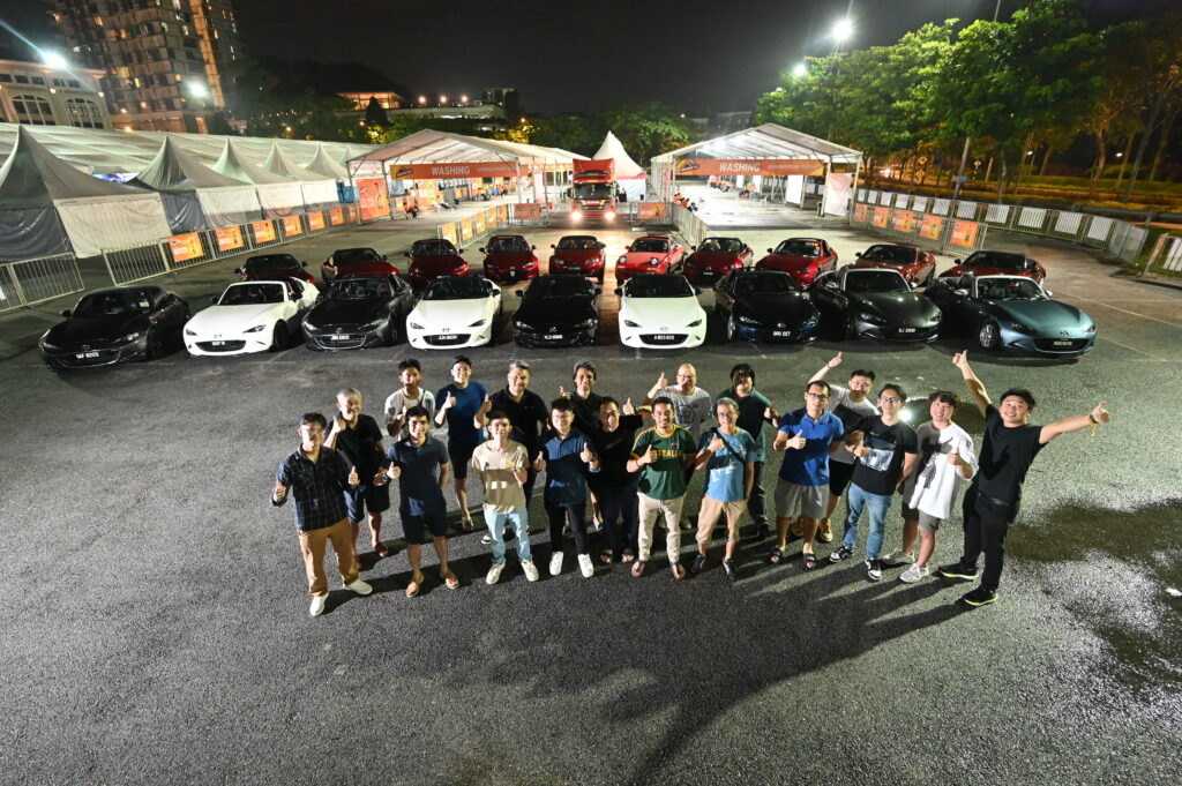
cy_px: 393
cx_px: 591
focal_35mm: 17
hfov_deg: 93.3
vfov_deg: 70.3
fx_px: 558
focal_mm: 17
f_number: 4
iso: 6400
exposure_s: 1/50
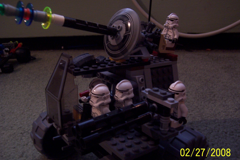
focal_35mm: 35
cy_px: 84
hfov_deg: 54.4
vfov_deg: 37.8
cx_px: 122
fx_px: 233
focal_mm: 5.5
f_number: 3.4
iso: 140
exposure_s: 1/8
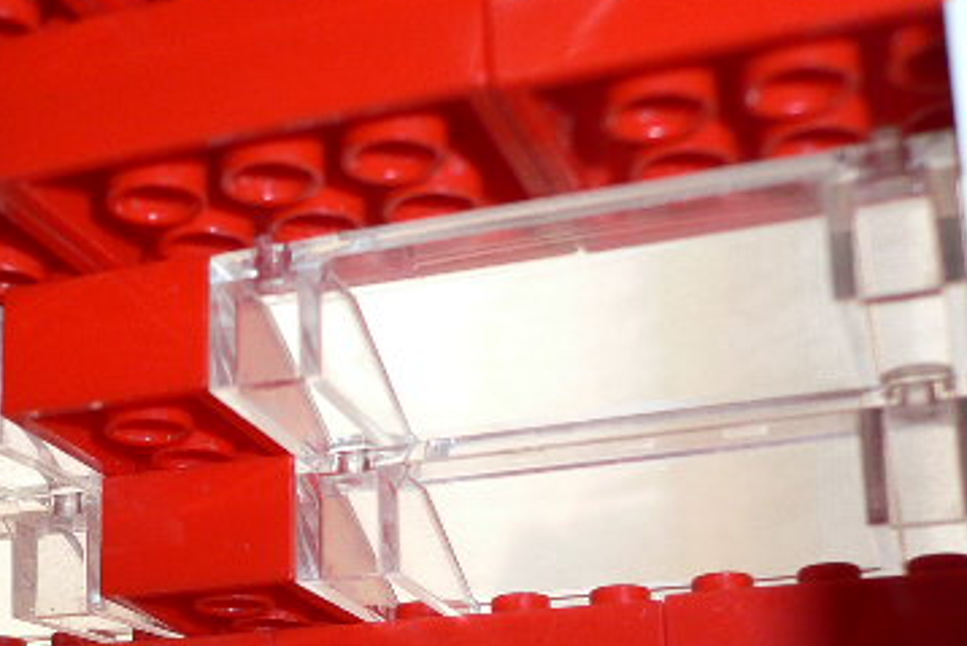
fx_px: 1747
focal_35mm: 65
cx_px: 167
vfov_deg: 20.3
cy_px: 630
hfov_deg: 30.1
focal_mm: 5.8
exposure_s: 1/200
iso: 80
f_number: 2.8
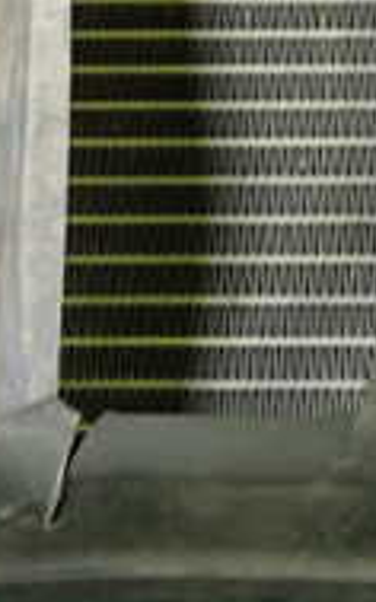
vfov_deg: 20.3
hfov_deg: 12.9
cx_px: 198
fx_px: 1657
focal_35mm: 101
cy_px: 102
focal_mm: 5.4
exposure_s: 1/30
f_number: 2.3
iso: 640
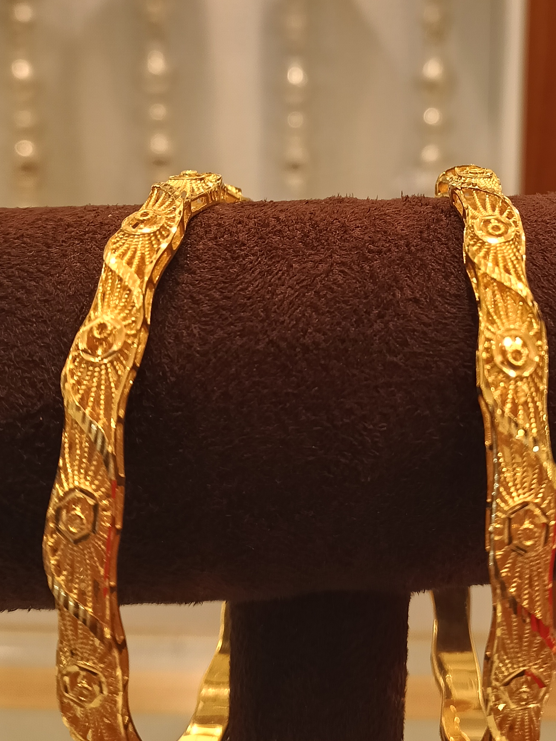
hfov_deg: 33.3
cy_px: 236
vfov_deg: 43.1
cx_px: 369
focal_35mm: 43
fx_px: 921
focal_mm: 3.61
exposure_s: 1/100
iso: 64
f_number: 1.8
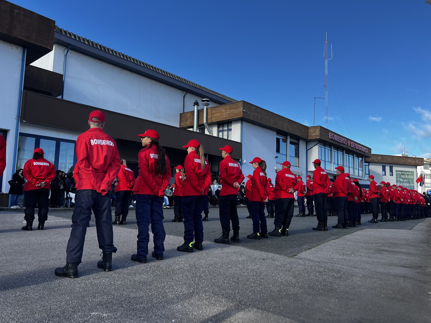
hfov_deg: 67.3
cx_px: 216
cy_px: 162
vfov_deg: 53.1
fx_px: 324
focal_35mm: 26
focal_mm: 5.7
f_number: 1.5
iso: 50
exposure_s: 1/1449
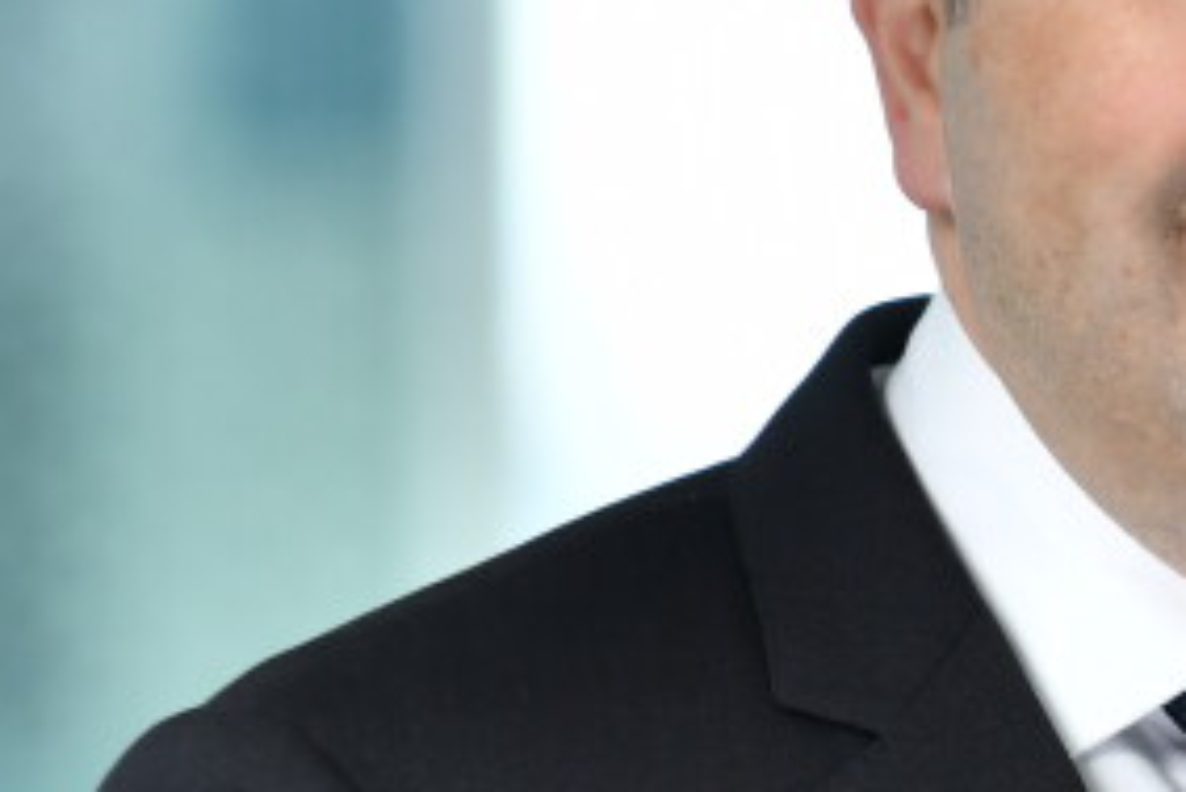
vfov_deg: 1.5
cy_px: 601
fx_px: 29829
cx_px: 1333
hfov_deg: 2.3
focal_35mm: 905
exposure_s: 1/200
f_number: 3.5
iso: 320
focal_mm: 200
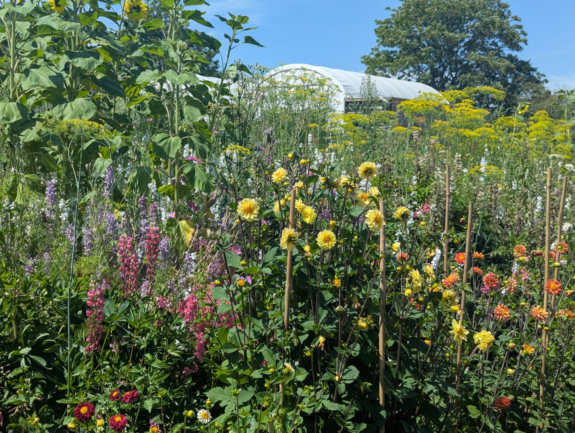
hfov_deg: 39.6
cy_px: 216
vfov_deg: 30.3
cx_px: 288
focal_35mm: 48
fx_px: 798
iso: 47
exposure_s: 1/2169
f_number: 1.85
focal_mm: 6.81
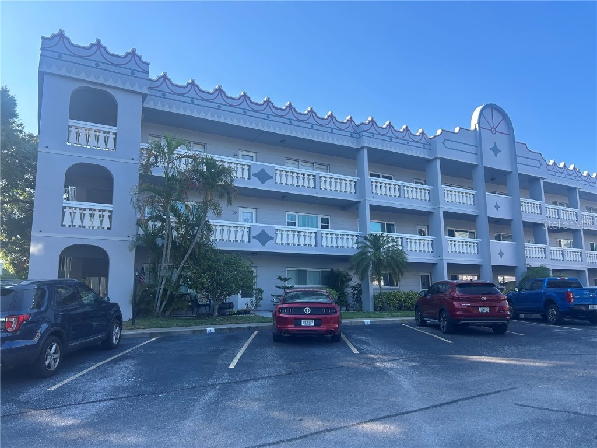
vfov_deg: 53.1
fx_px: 448
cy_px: 224
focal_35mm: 26
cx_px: 298
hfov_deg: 67.3
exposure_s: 1/1183
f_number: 1.5
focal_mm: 5.7
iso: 50
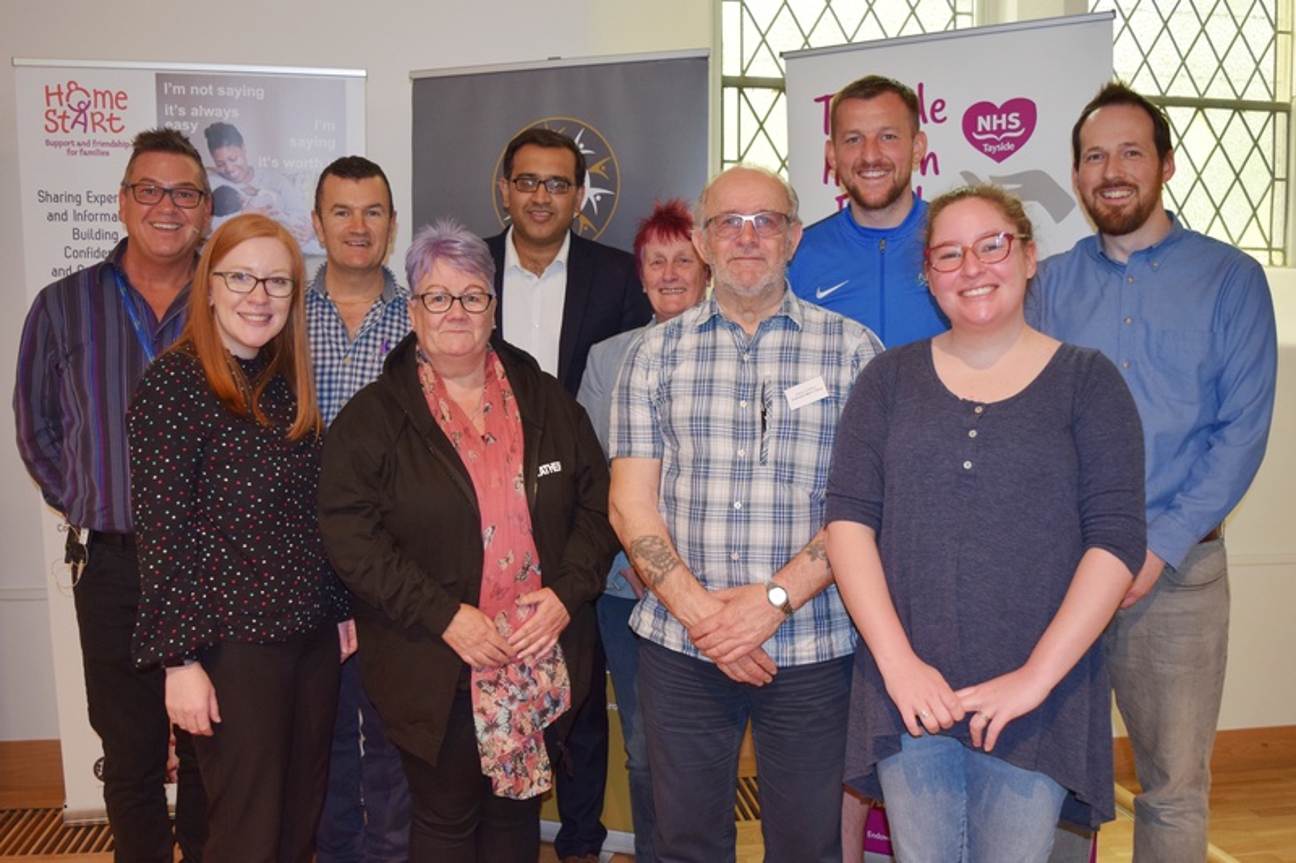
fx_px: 1188
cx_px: 648
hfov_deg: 57.2
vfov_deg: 40.0
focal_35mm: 33
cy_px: 432
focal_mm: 22
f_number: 4
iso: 800
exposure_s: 1/60
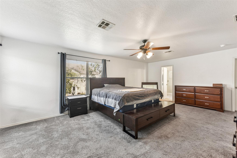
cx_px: 118
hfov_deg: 104.3
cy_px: 79
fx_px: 92
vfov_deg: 81.2
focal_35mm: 14
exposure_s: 1/8
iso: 180
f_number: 8
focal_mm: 14
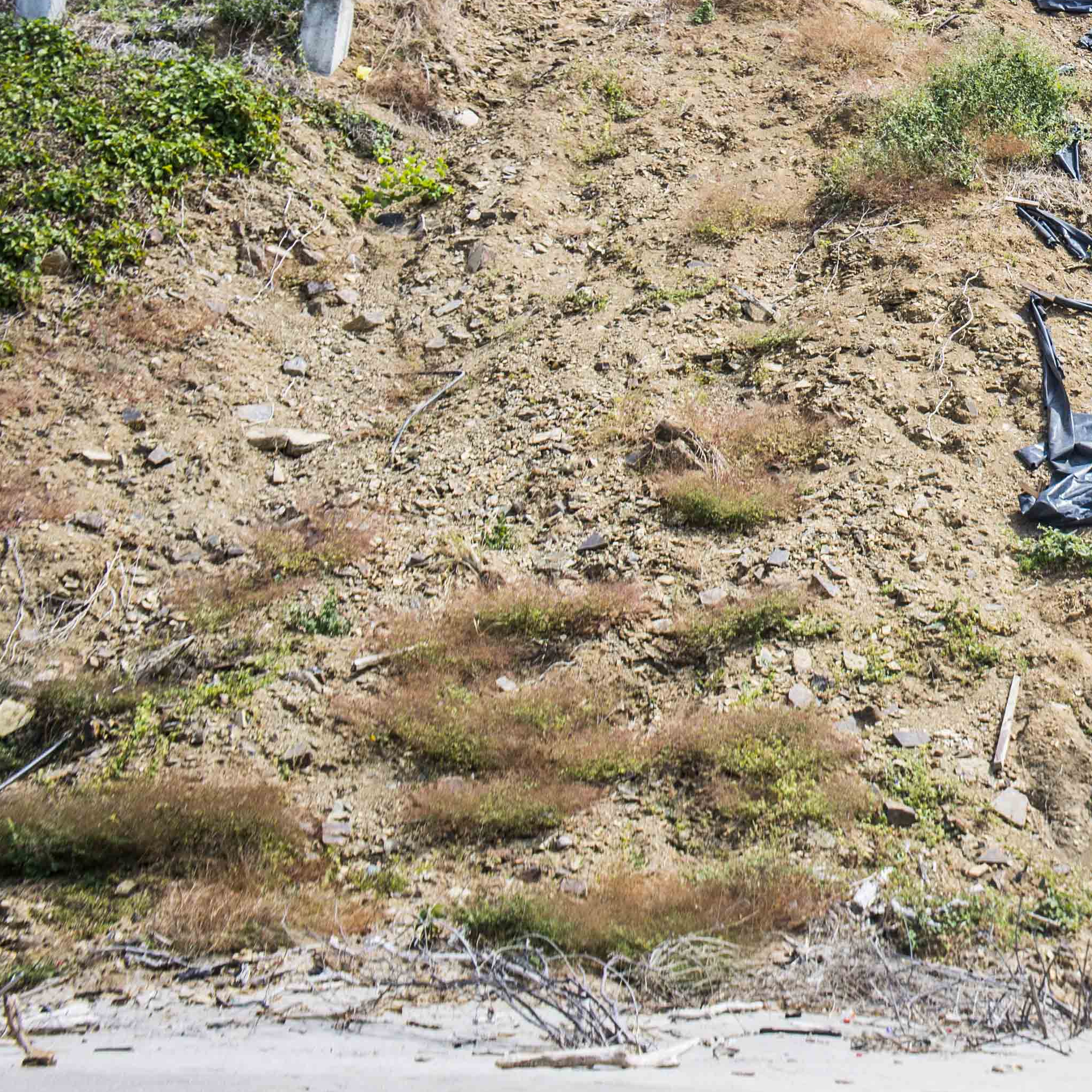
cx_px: 1330
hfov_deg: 18.6
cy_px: 16
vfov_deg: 19.2
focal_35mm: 88
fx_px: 3141
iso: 250
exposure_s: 1/800
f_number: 10
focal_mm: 35
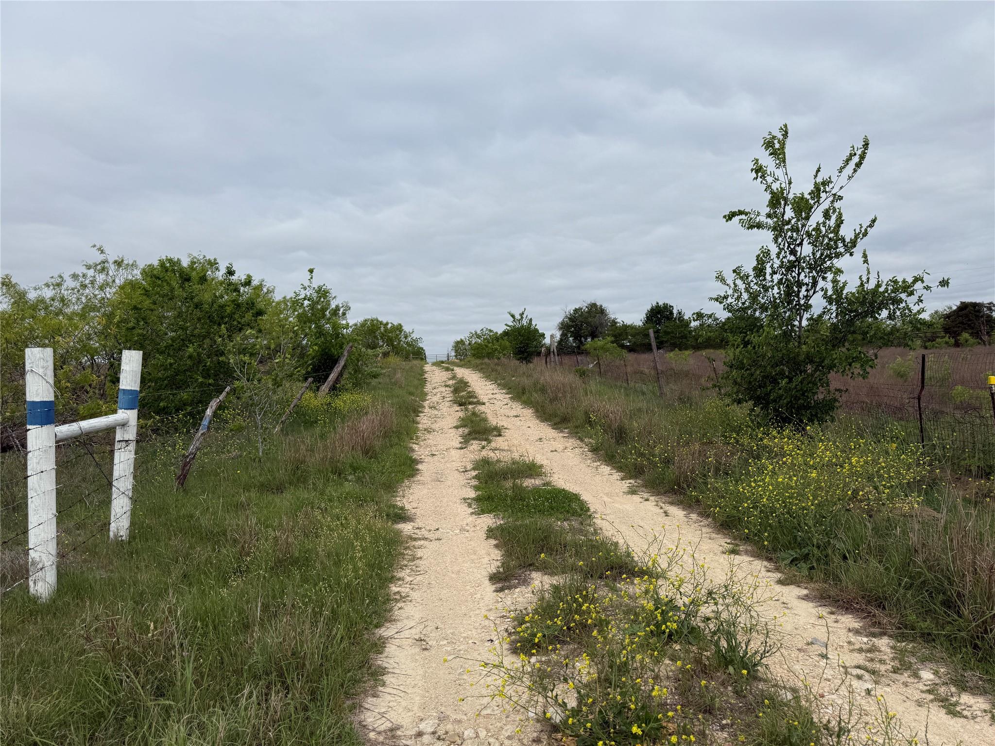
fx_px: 690
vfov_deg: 56.8
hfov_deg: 71.6
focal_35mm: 24
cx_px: 498
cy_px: 373
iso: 80
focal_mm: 6.76
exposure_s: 1/6173
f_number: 1.78
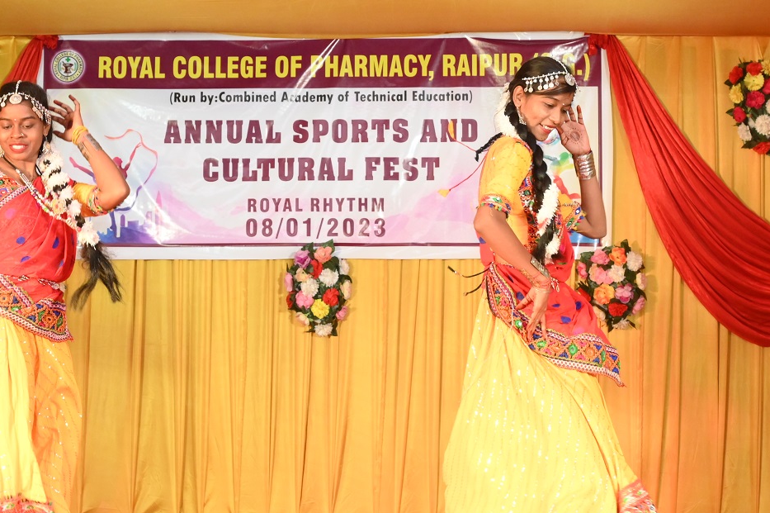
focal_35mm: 105
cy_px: 261
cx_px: 325
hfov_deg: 19.5
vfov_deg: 13.0
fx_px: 2245
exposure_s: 1/200
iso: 4000
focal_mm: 54
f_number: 6.3
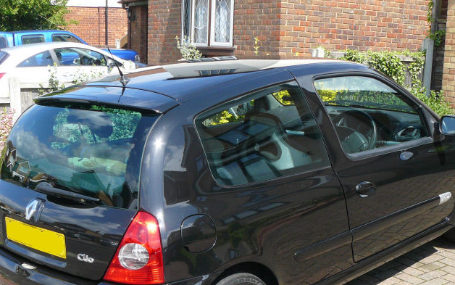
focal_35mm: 56
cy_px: 224
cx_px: 238
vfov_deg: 22.9
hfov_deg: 36.3
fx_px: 695
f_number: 4.5
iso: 100
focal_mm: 6
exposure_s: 1/250
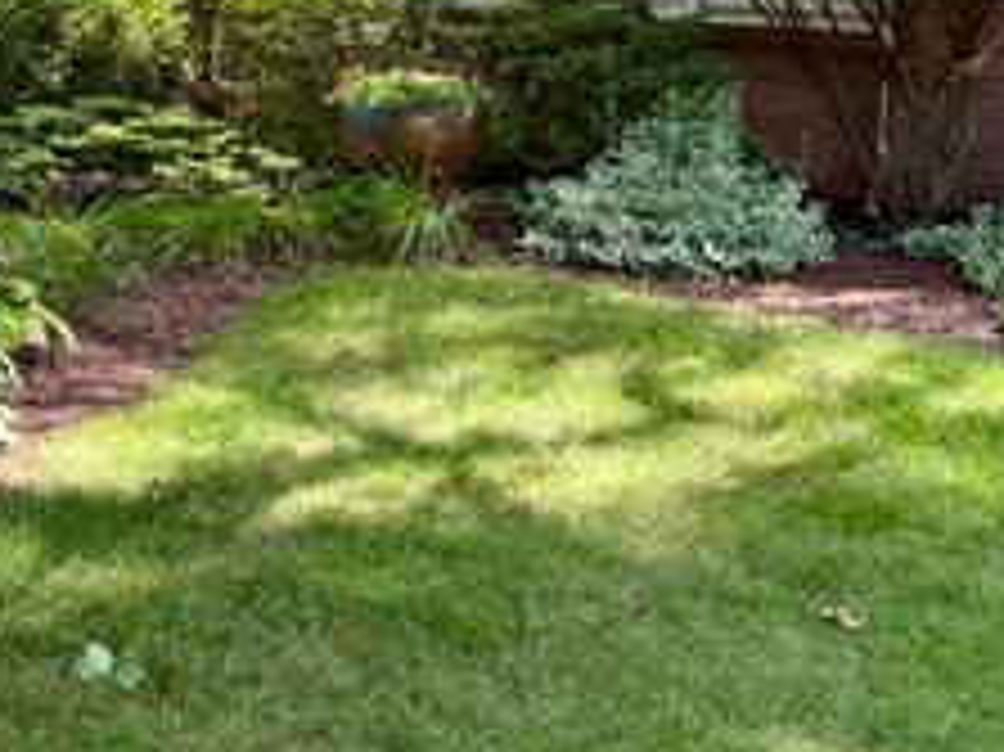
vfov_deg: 20.6
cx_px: 241
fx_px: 1971
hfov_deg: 28.1
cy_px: -79
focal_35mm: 68
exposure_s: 1/598
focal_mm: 6.76
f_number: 1.78
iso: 100
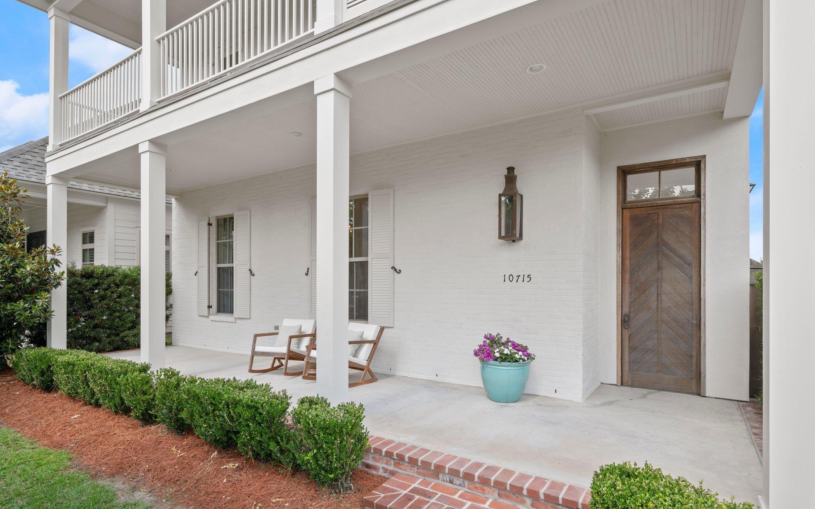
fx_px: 422
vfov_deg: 62.2
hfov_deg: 88.0
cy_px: 265
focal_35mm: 19
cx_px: 420
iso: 400
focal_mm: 18
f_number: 10
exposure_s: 1/250
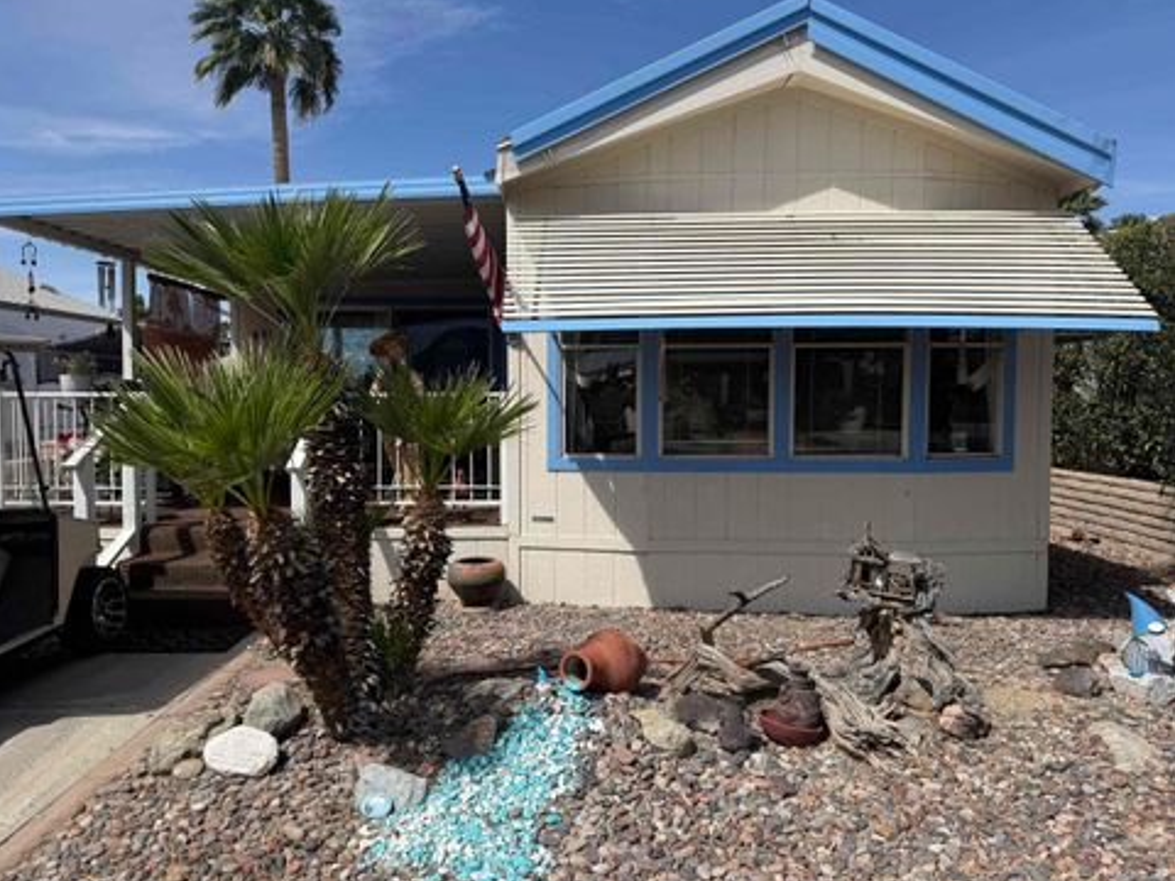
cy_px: 432
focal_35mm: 25
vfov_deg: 54.9
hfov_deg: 69.4
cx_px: 565
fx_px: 849
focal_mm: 6.76
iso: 80
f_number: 1.78
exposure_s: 1/6173
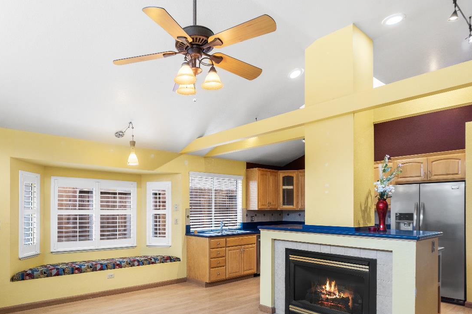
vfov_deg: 56.3
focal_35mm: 22
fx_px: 288
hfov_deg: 77.5
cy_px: 202
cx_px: 183
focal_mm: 10.5
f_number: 5
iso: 160
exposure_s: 1/18
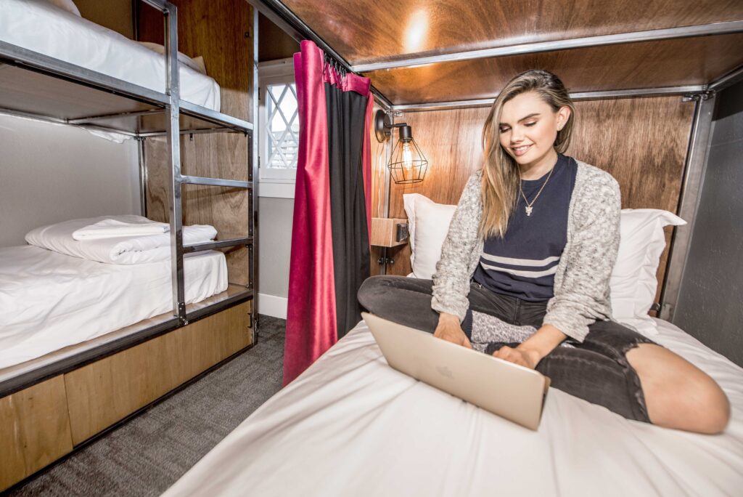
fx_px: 289
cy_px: 248
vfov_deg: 81.3
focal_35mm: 14
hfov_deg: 104.2
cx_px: 372
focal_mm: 14
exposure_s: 1/160
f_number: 5
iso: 640
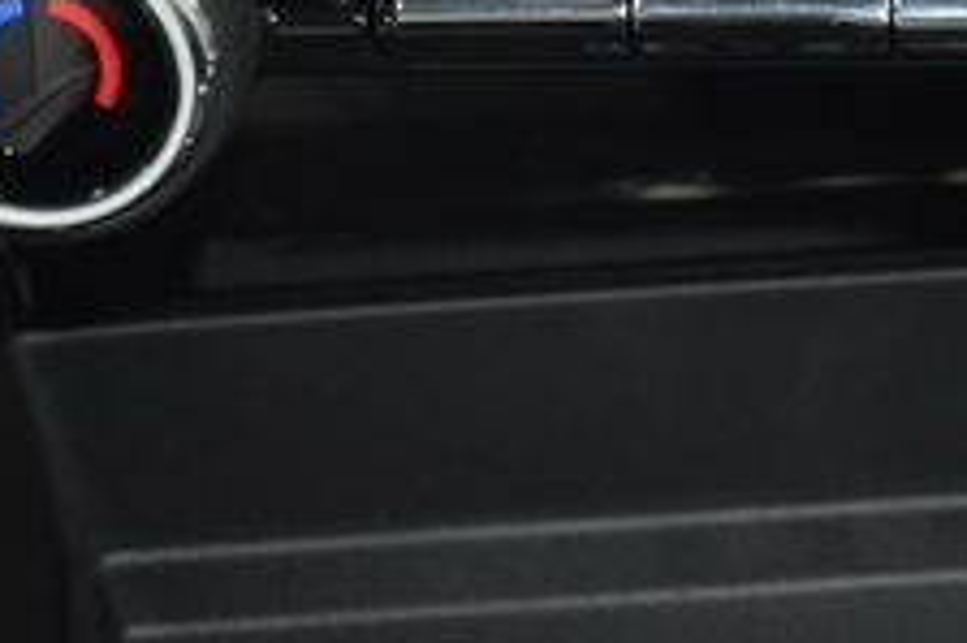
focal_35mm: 300
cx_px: 1131
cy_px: -227
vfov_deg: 4.6
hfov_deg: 6.8
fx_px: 8052
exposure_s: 1/20
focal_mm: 70
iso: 2200
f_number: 4.5
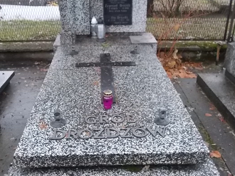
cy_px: 80
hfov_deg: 46.7
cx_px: 107
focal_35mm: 40
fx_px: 272
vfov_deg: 35.9
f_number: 3.2
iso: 400
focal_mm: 4.6
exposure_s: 1/160
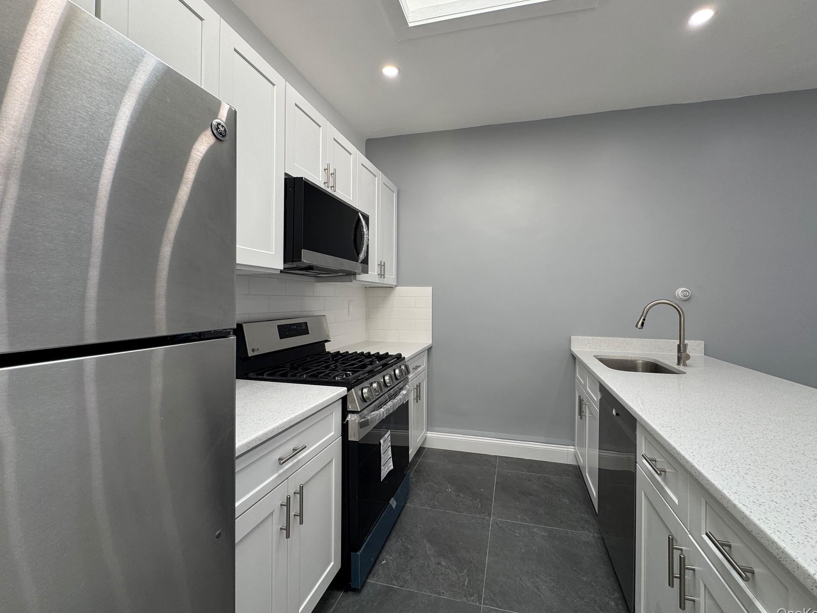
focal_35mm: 15
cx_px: 426
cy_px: 295
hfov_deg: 98.1
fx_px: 354
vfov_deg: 81.7
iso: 50
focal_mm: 2.22
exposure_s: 1/99
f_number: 2.2
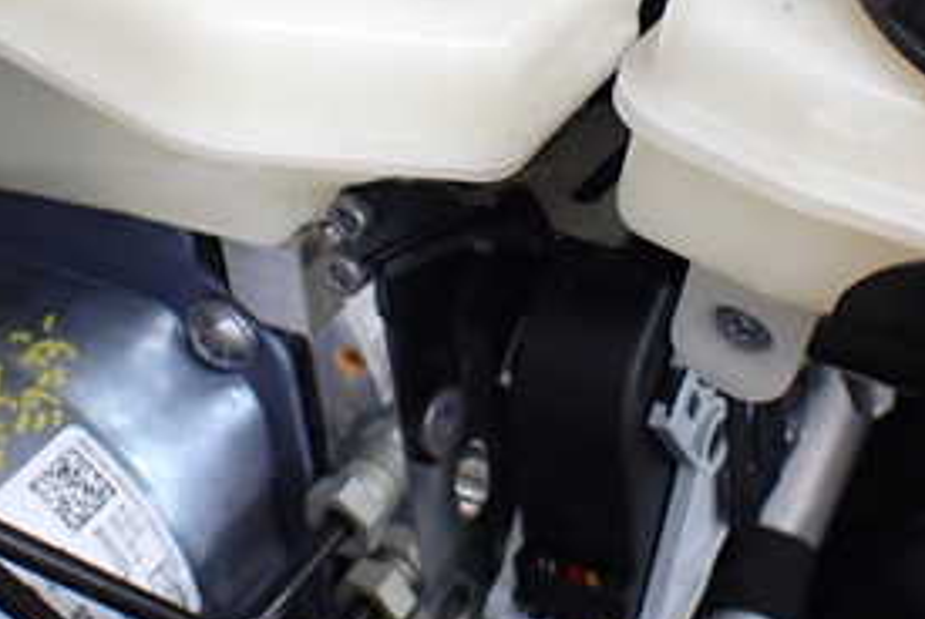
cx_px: 515
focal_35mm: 68
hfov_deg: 29.6
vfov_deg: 20.0
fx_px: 1749
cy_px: 185
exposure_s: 1/125
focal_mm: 5.4
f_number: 2.3
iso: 320
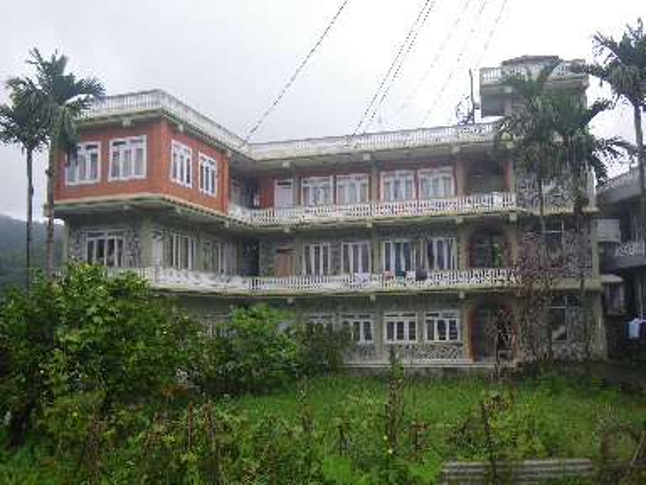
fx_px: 635
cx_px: 323
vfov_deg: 41.8
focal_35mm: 34
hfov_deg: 54.0
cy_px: 242
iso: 50
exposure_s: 1/250
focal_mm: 6.1
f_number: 3.8
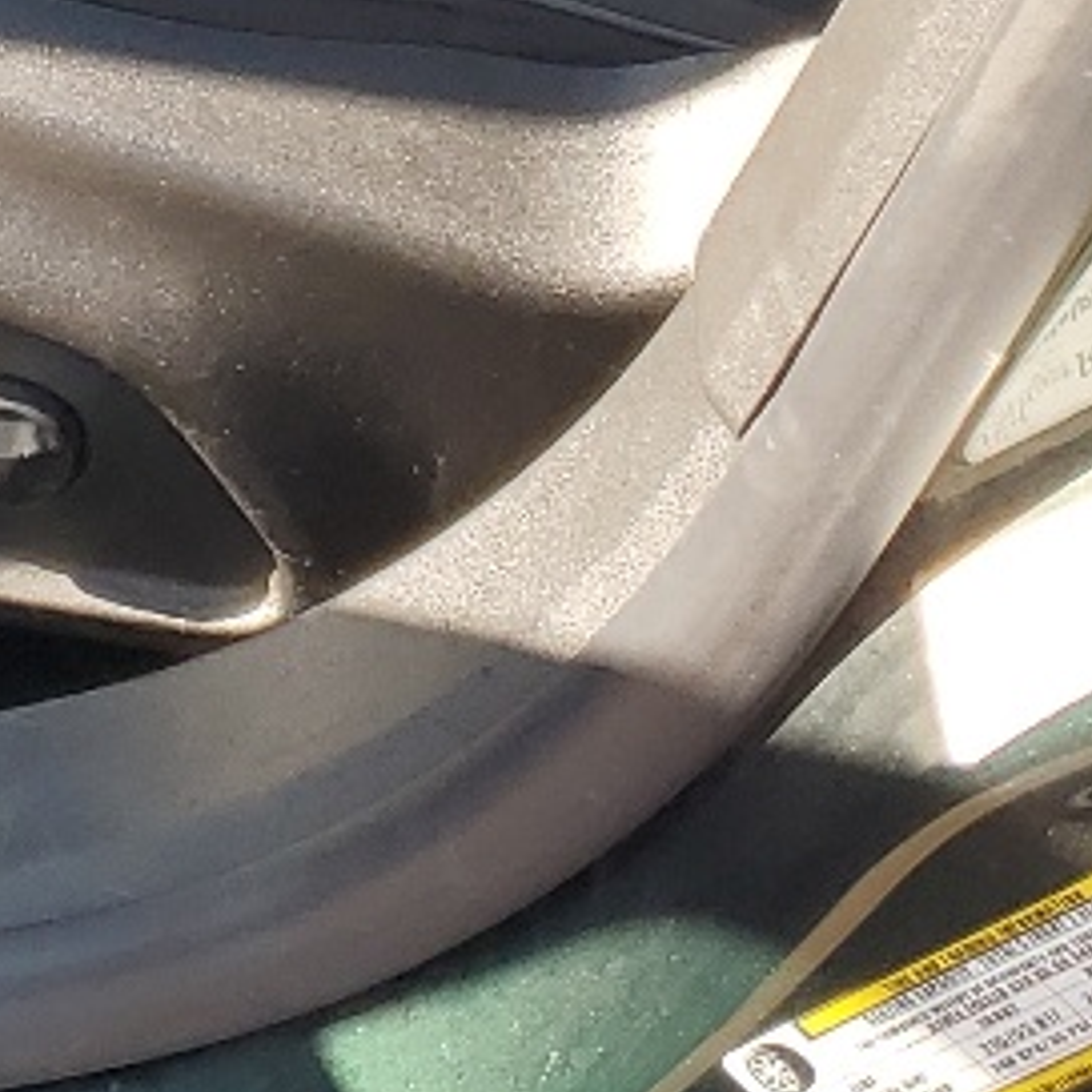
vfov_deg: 11.3
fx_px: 4818
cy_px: -1289
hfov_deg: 12.3
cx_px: -530
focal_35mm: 135
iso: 50
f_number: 1.5
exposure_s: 1/323
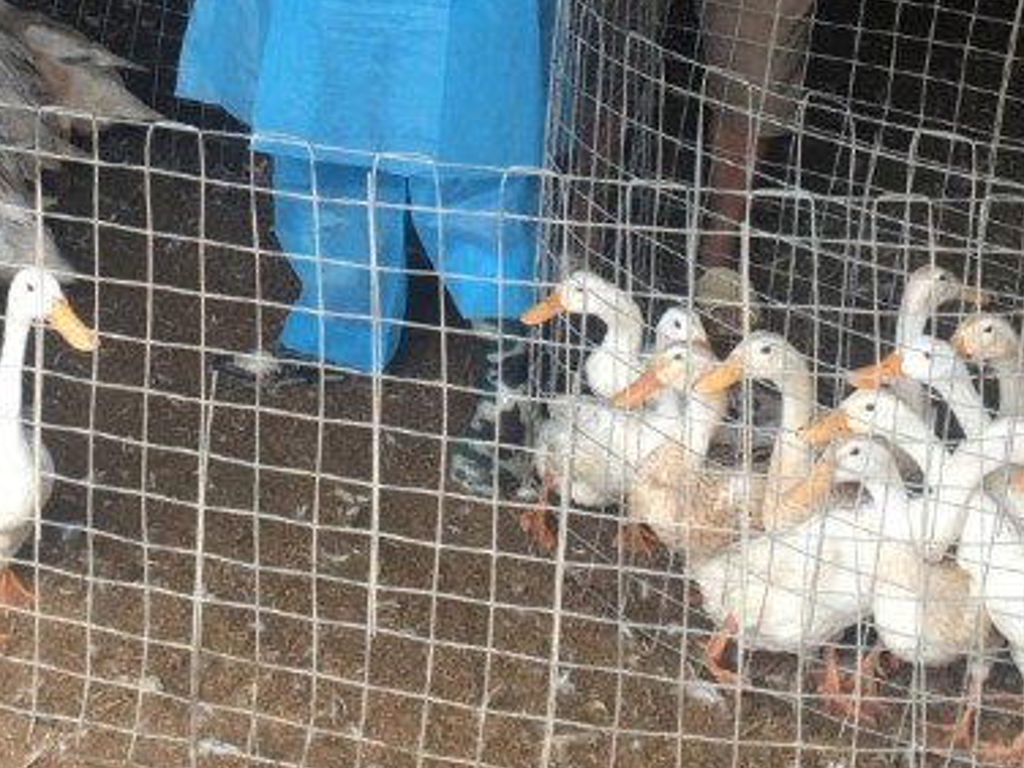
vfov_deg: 17.7
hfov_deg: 24.6
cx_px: 370
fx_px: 2337
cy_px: -185
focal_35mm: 79
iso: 32
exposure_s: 1/50
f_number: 2.2
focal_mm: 4.15
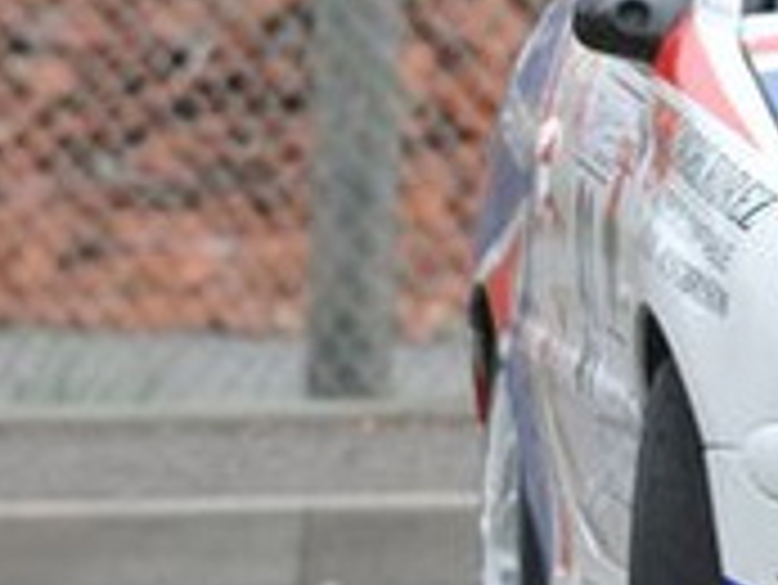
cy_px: 191
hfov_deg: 1.4
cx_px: 1376
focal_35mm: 1383
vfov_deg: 1.1
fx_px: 31105
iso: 1000
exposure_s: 1/800
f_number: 5.6
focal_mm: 210
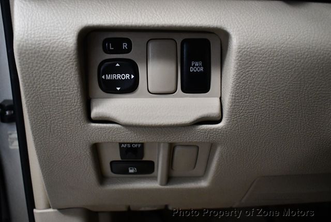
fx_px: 331
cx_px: 166
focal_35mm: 36
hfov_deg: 53.1
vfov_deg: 36.9
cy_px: 111
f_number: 3.5
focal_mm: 18
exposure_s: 1/125
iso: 3200
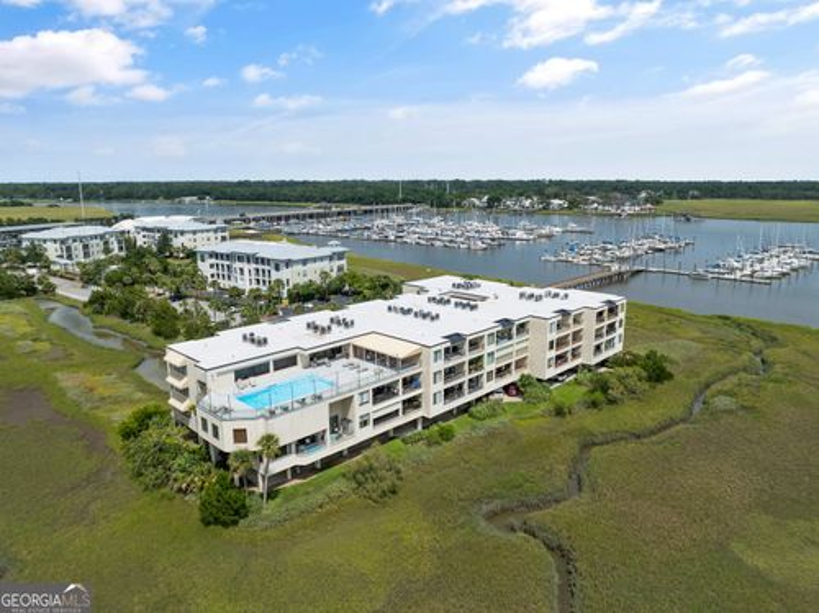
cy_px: 306
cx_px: 410
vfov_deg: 56.7
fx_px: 567
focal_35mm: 24
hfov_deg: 71.6
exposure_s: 1/500
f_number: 2.8
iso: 100
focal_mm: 12.29
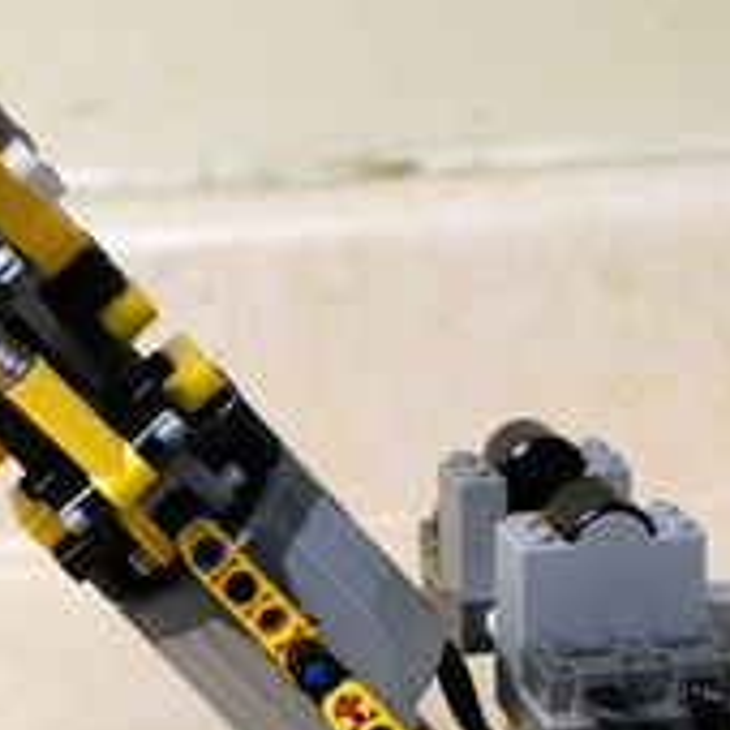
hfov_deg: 14.5
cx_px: 266
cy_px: 382
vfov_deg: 14.5
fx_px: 2863
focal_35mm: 120
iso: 400
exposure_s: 1/30
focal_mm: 20
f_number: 4
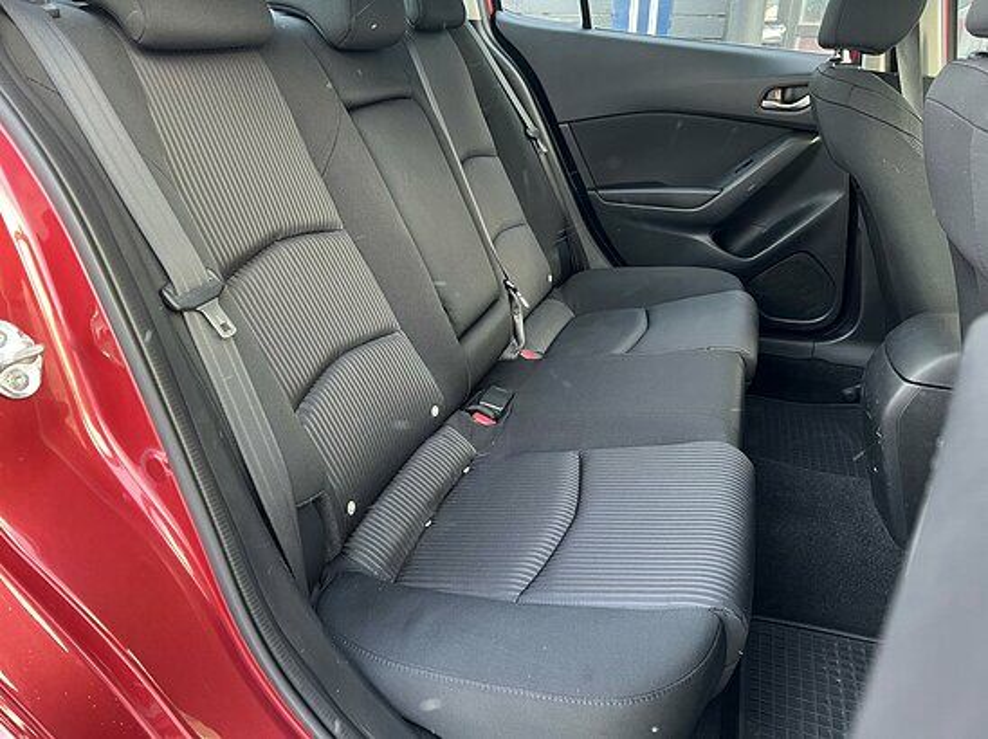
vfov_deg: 53.0
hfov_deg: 67.3
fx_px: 741
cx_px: 494
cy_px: 370
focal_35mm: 26
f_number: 1.5
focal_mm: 5.7
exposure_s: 1/61
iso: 125
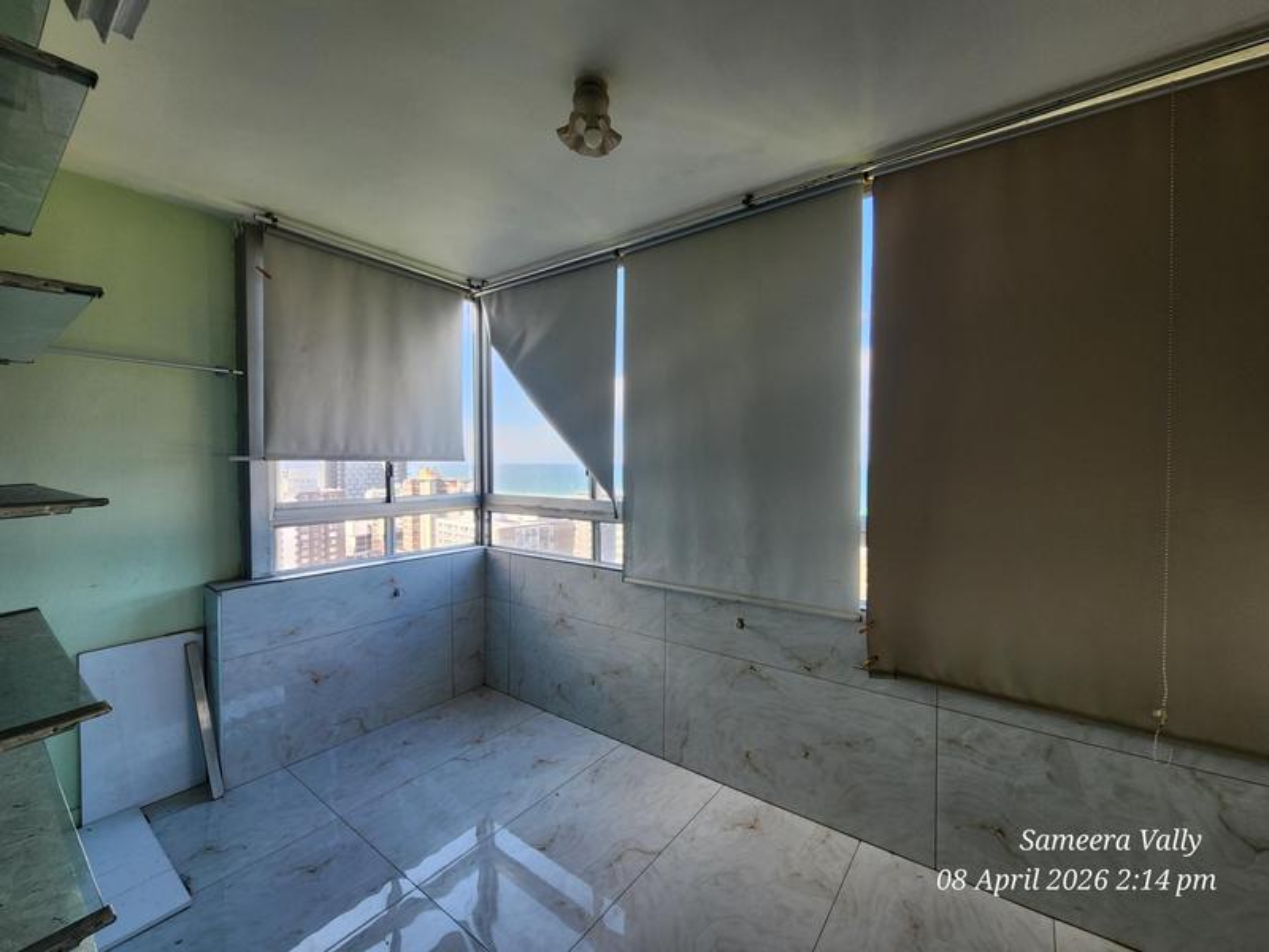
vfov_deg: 89.9
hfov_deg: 106.2
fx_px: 477
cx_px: 634
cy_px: 476
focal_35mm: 13
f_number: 2.2
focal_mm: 2.2
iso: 50
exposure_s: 1/123
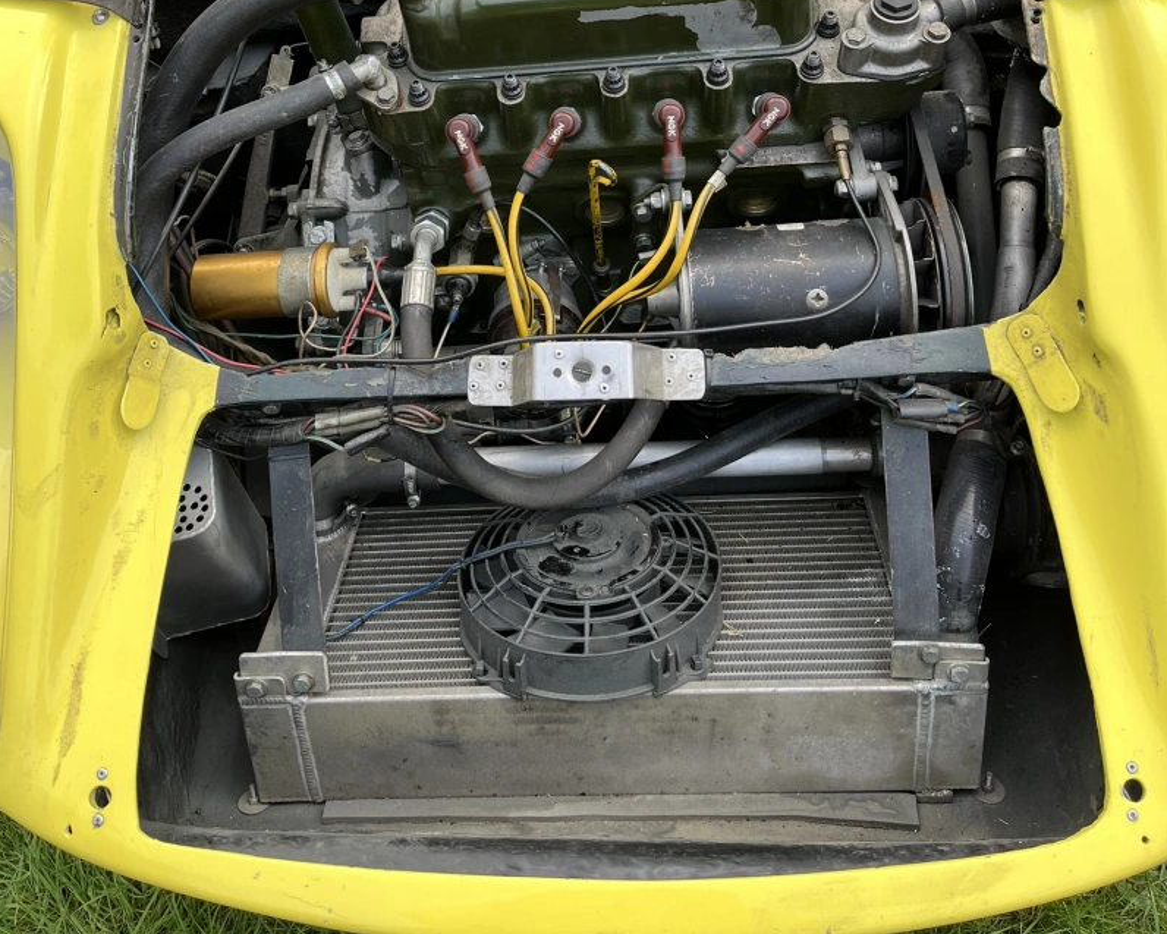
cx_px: 582
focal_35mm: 34
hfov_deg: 52.8
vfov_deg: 41.2
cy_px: 168
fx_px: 1174
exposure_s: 1/158
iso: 40
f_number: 1.6
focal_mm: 5.1
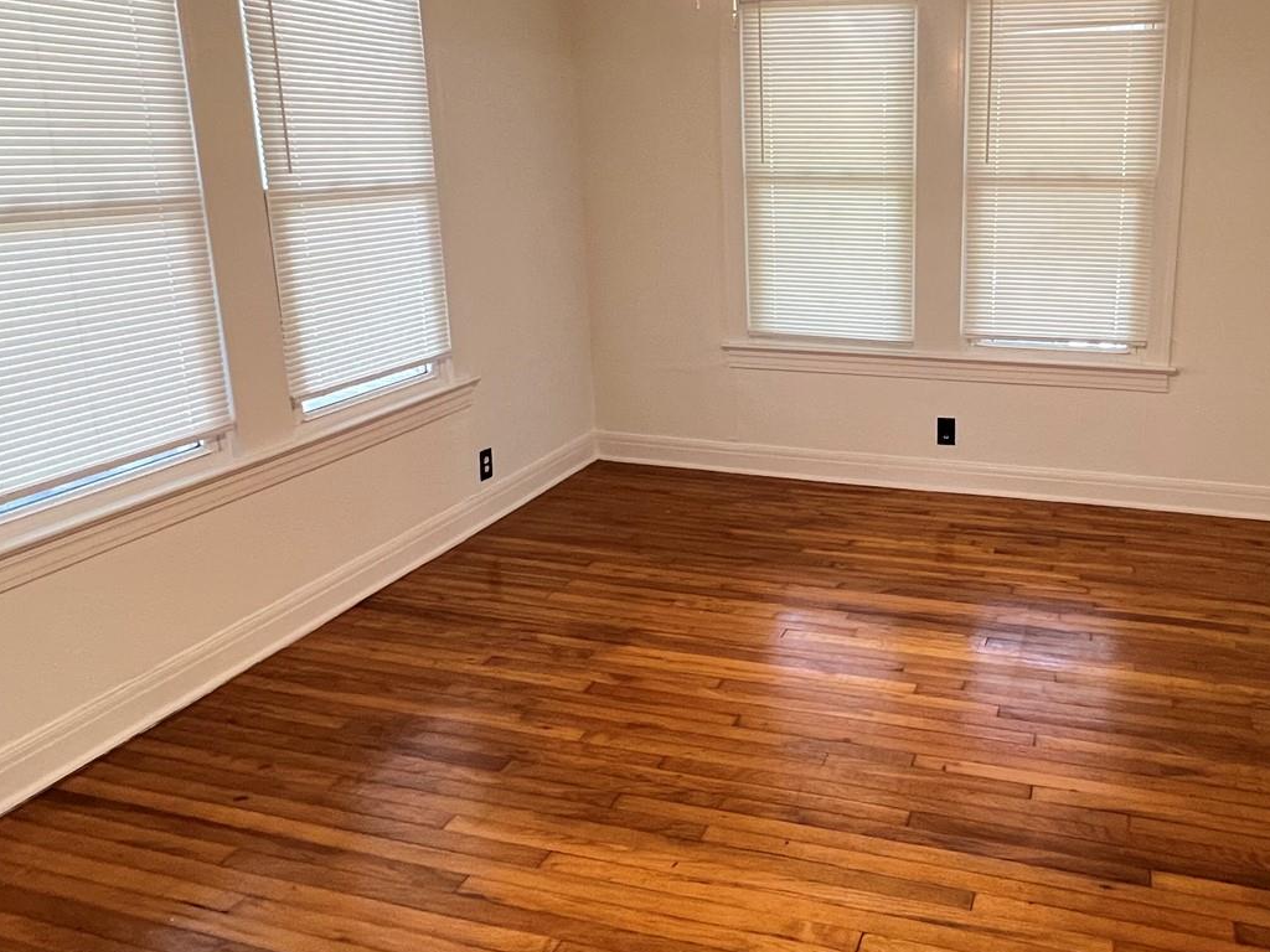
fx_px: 954
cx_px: 868
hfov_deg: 65.1
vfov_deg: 52.5
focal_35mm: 26
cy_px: 356
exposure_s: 1/60
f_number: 1.8
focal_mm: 1.57
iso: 400
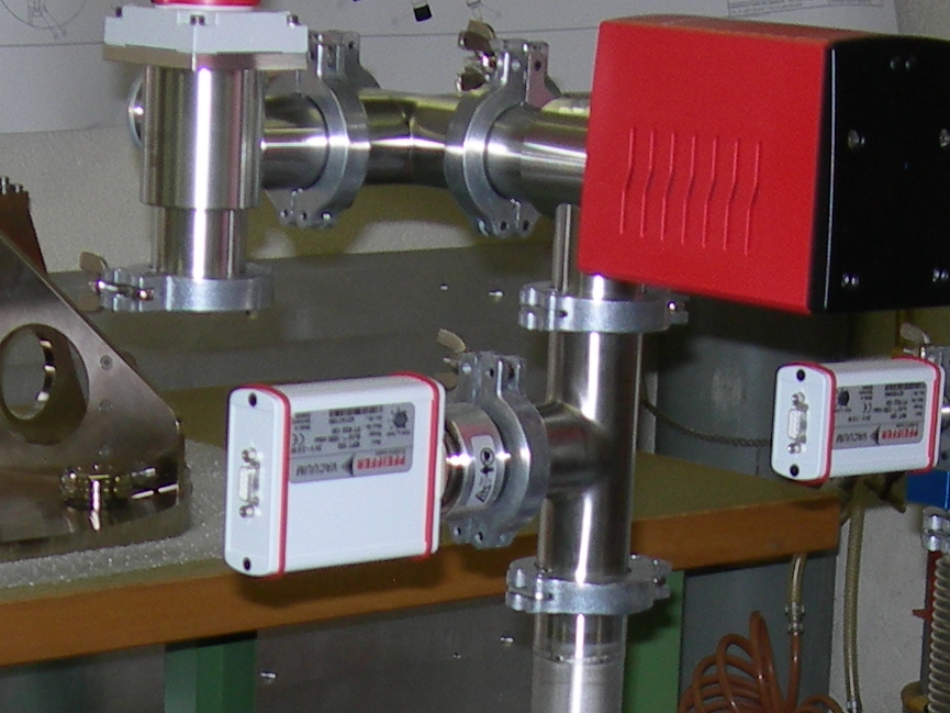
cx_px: 507
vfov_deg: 10.5
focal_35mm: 135
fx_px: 3705
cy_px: 1171
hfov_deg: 14.6
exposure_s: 1/60.1
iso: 50
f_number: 2.8
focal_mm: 7.8
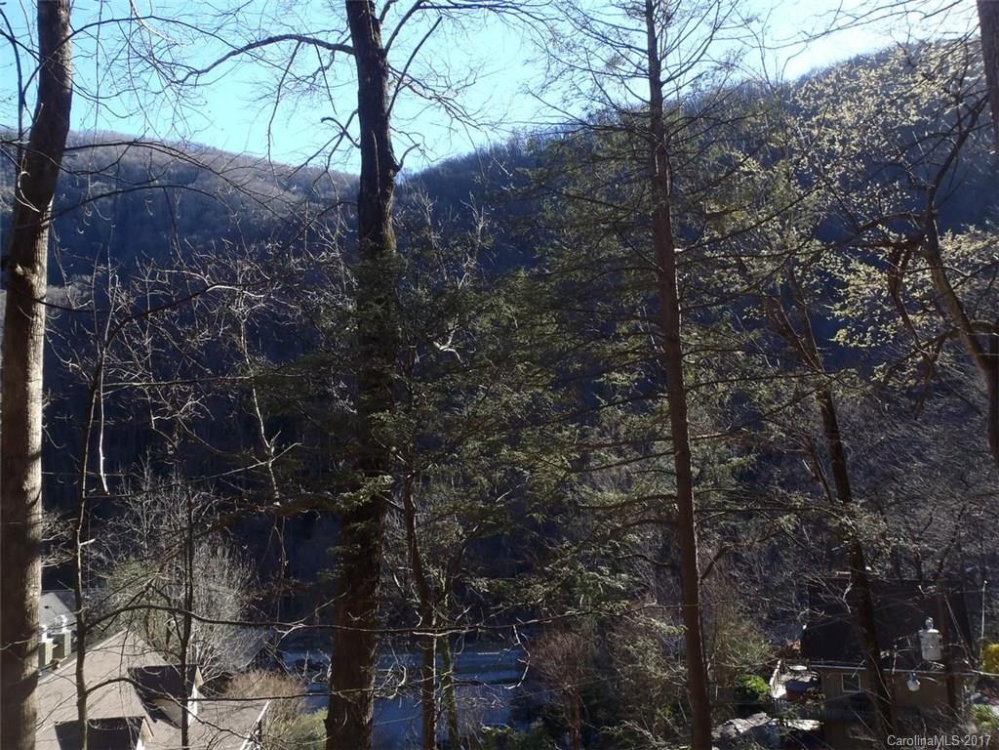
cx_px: 500
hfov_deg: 63.4
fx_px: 808
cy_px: 375
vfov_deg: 49.7
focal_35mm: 28
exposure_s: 1/125
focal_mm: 5
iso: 80
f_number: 4.5
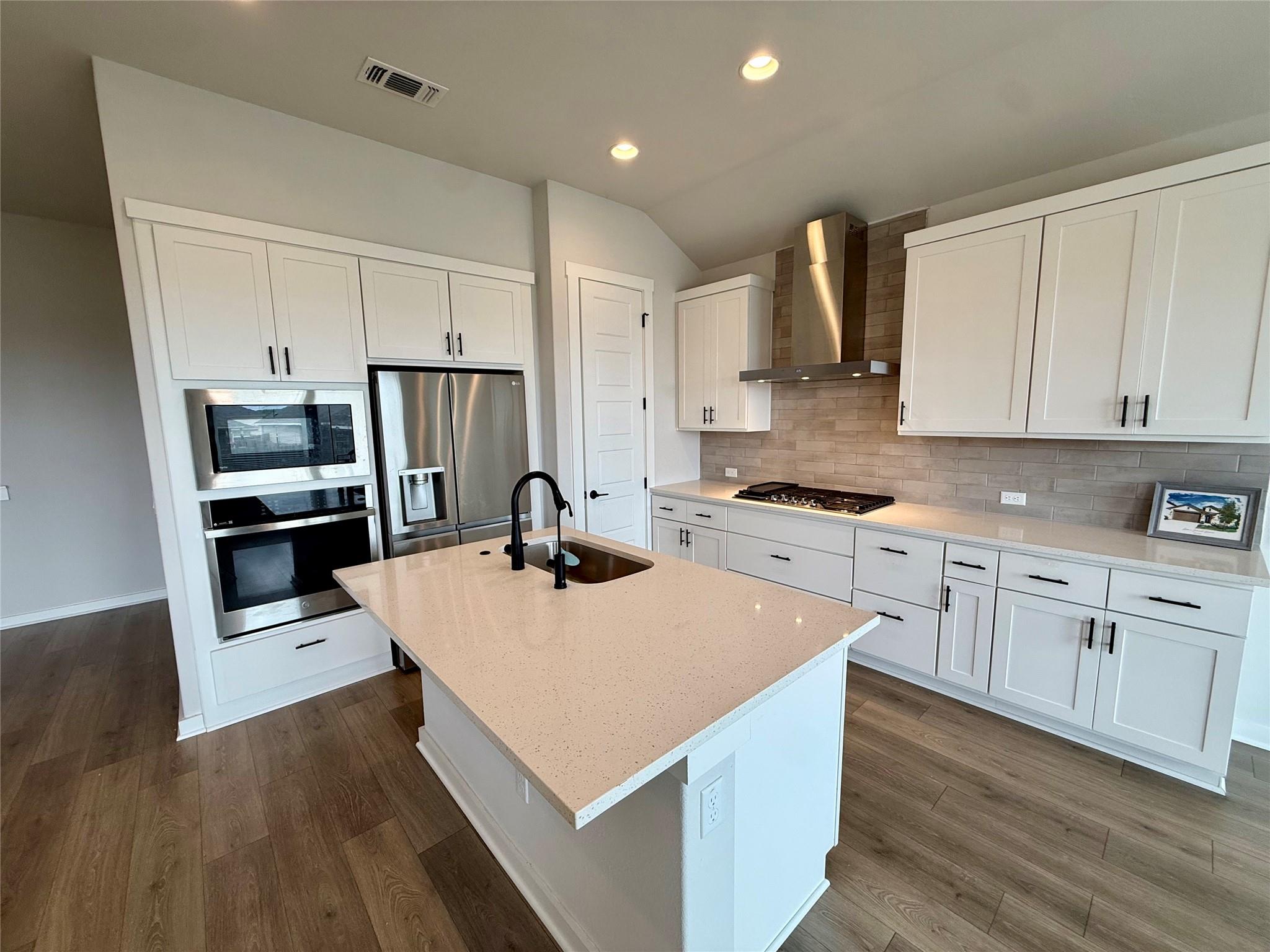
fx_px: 514
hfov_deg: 102.1
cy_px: 476
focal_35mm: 14
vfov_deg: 85.7
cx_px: 635
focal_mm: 2.22
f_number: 2.2
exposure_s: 1/120
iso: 80
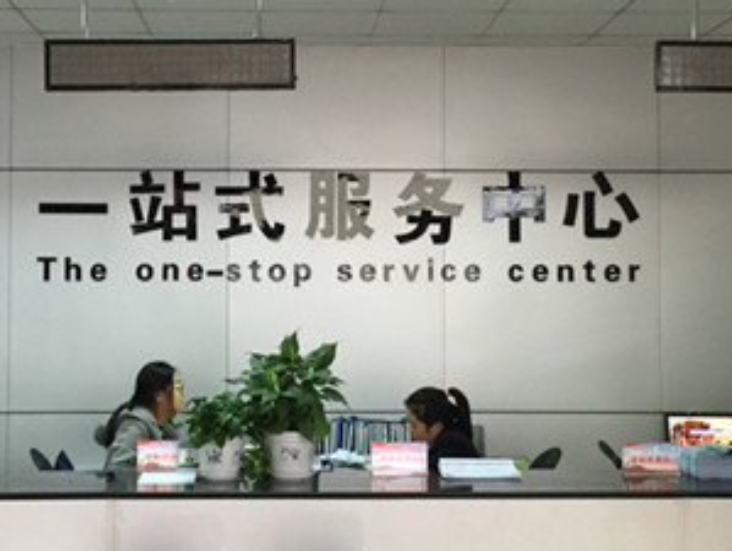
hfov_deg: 31.1
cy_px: 252
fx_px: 1313
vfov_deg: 23.7
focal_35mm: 62
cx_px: 313
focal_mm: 4.15
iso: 80
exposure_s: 1/17
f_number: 2.2
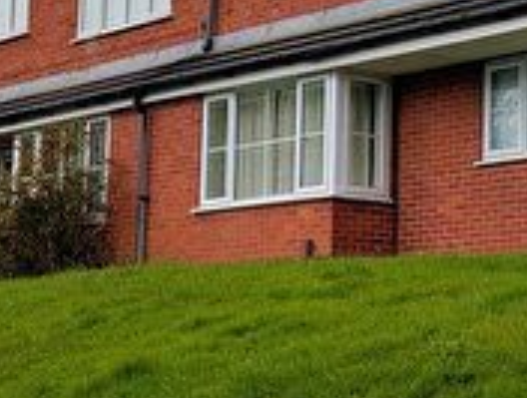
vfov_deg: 15.6
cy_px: 178
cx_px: 678
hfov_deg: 19.1
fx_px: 1450
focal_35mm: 95
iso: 22
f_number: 1.68
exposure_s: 1/477
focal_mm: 6.9
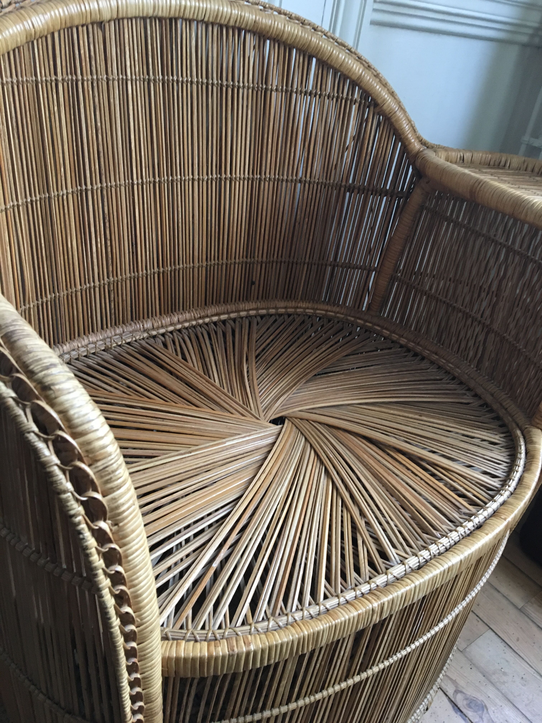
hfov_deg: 48.2
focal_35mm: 29
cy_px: 362
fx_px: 605
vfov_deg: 61.7
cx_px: 271
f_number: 2.2
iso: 160
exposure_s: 1/33
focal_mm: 4.15
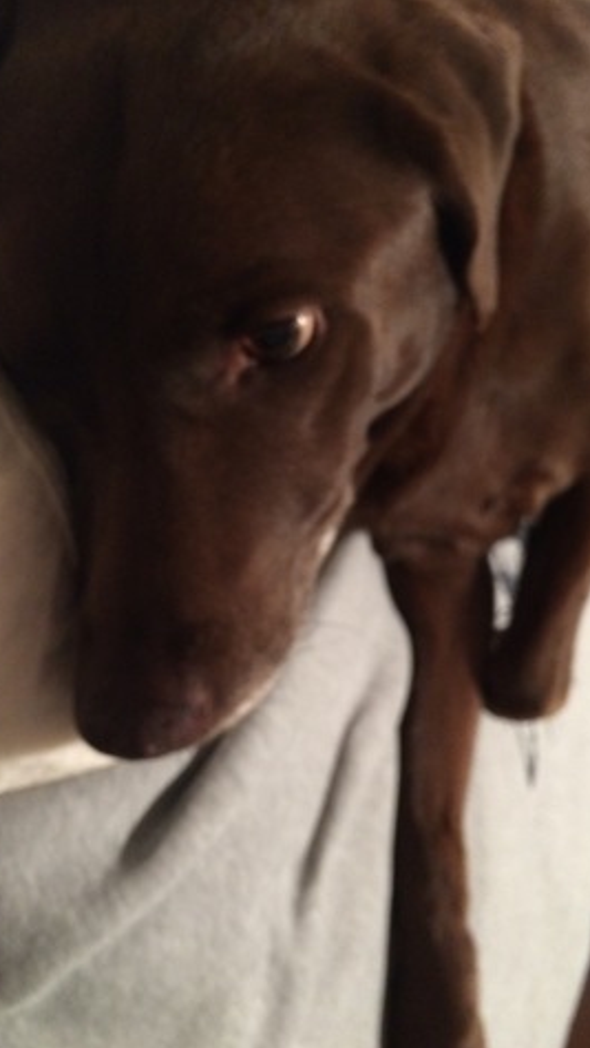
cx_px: 294
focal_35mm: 32
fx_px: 889
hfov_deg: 36.7
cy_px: 522
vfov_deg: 61.0
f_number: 2.2
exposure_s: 1/15
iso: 320
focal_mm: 4.15
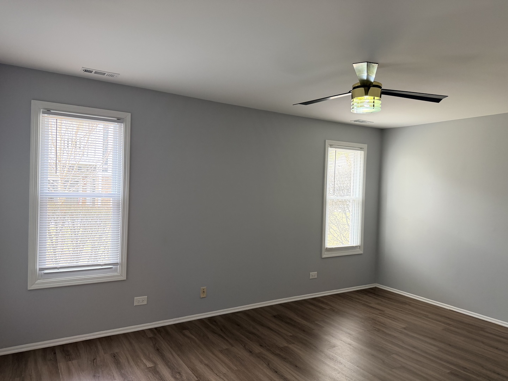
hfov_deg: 71.6
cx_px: 254
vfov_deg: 56.8
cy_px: 190
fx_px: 352
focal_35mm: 24
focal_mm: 6.76
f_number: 1.78
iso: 200
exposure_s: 1/188
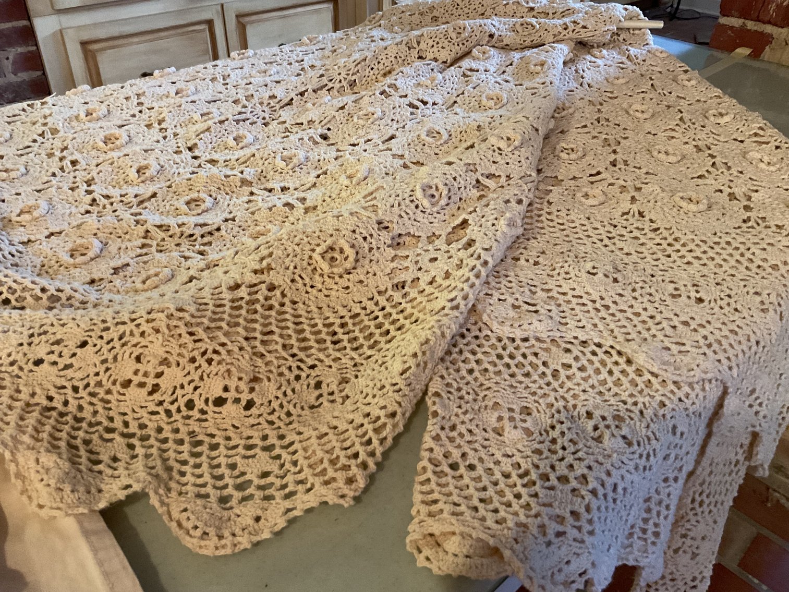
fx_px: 661
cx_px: 394
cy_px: 296
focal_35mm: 29
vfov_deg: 48.2
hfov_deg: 61.7
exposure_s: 1/40
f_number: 1.8
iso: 320
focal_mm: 3
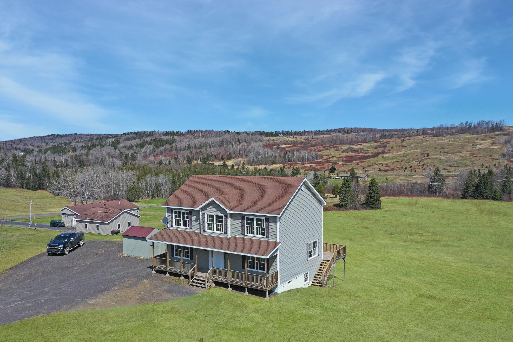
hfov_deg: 65.5
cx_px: 256
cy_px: 171
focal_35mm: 28
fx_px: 399
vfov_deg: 46.4
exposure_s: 1/500
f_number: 6.3
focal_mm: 10.26
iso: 100
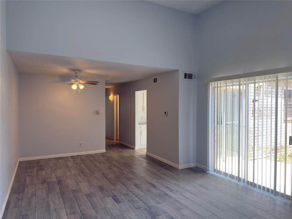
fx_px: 202
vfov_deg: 56.8
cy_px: 110
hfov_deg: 71.6
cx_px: 146
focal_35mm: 24
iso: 100
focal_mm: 6.76
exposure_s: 1/243
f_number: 1.78
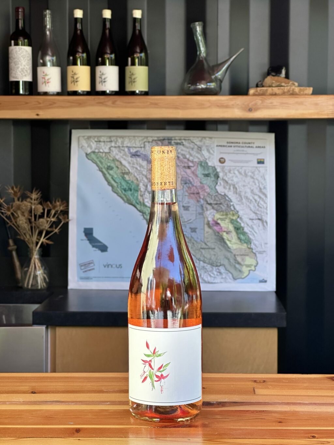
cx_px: 167
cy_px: 222
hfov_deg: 19.1
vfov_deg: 25.3
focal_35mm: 77
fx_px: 990
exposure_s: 1/99
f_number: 2.8
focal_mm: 9
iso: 80
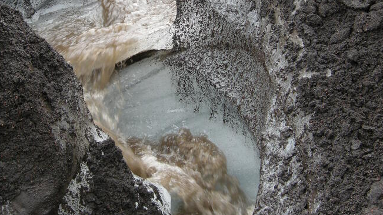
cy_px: 5
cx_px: 175
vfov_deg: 19.5
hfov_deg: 34.9
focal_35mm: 60
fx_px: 609
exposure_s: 1/73
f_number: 3.4
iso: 100
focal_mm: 7.5
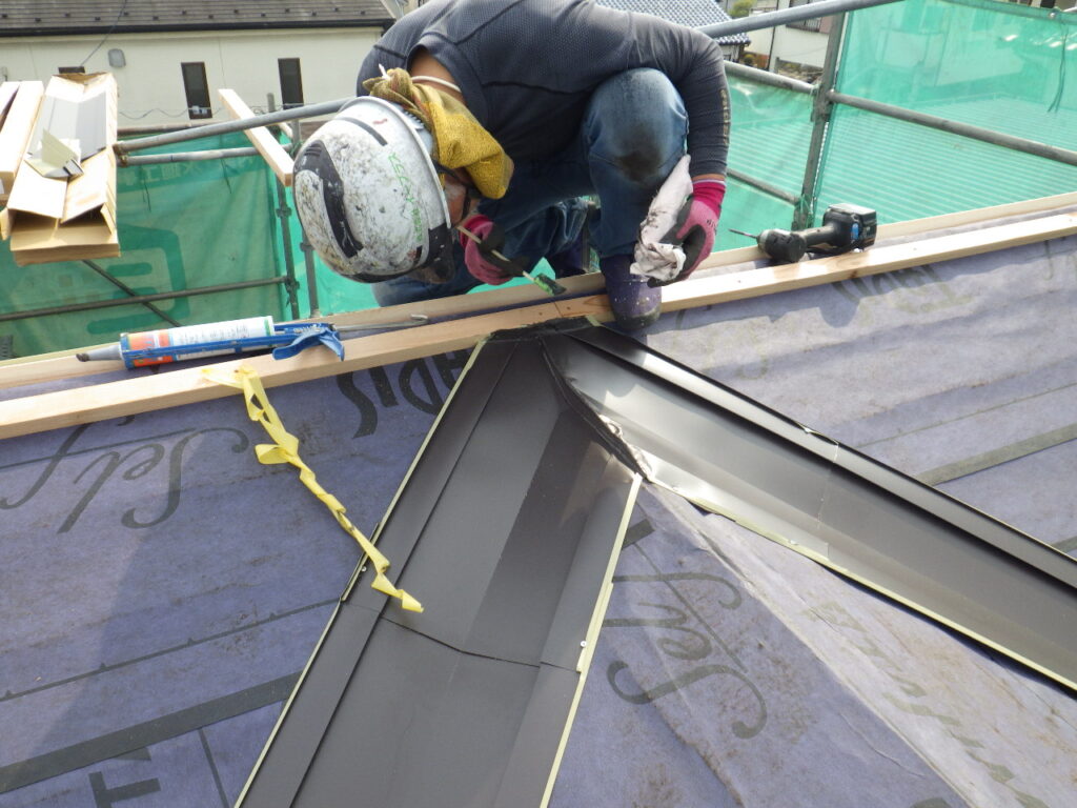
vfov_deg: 49.7
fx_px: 871
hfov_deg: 63.4
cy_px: 404
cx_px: 538
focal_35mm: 28
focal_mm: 5
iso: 125
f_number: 4.2
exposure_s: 1/400
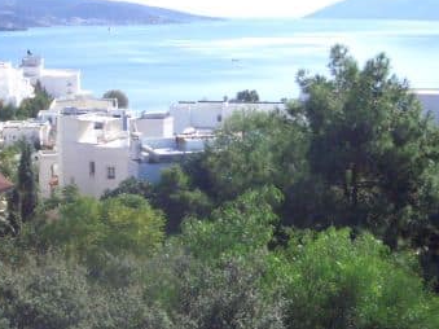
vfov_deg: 21.3
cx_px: 164
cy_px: 132
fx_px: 875
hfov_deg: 28.1
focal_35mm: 69
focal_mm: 8
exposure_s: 1/2000
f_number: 4.8
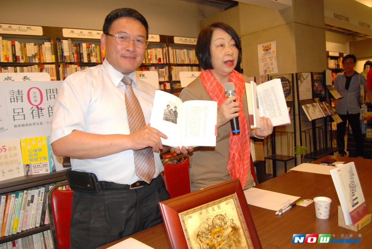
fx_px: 279
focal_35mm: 27
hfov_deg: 67.3
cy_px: 124
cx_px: 186
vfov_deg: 48.1
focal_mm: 18
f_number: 5
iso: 800
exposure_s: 1/60
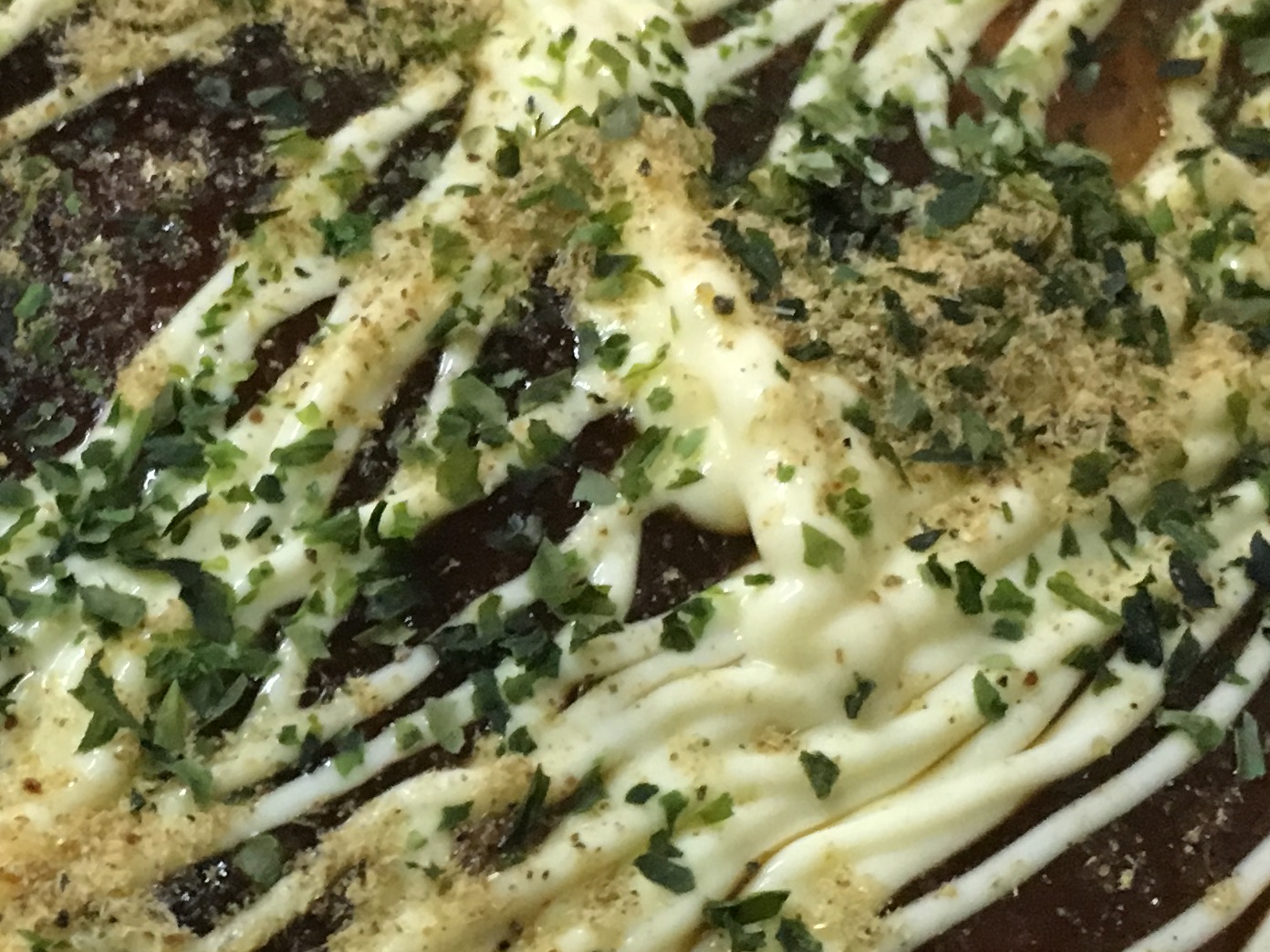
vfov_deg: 17.5
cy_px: 673
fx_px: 3082
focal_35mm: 84
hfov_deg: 22.9
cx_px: 219
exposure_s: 1/20
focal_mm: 4.15
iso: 200
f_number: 2.2
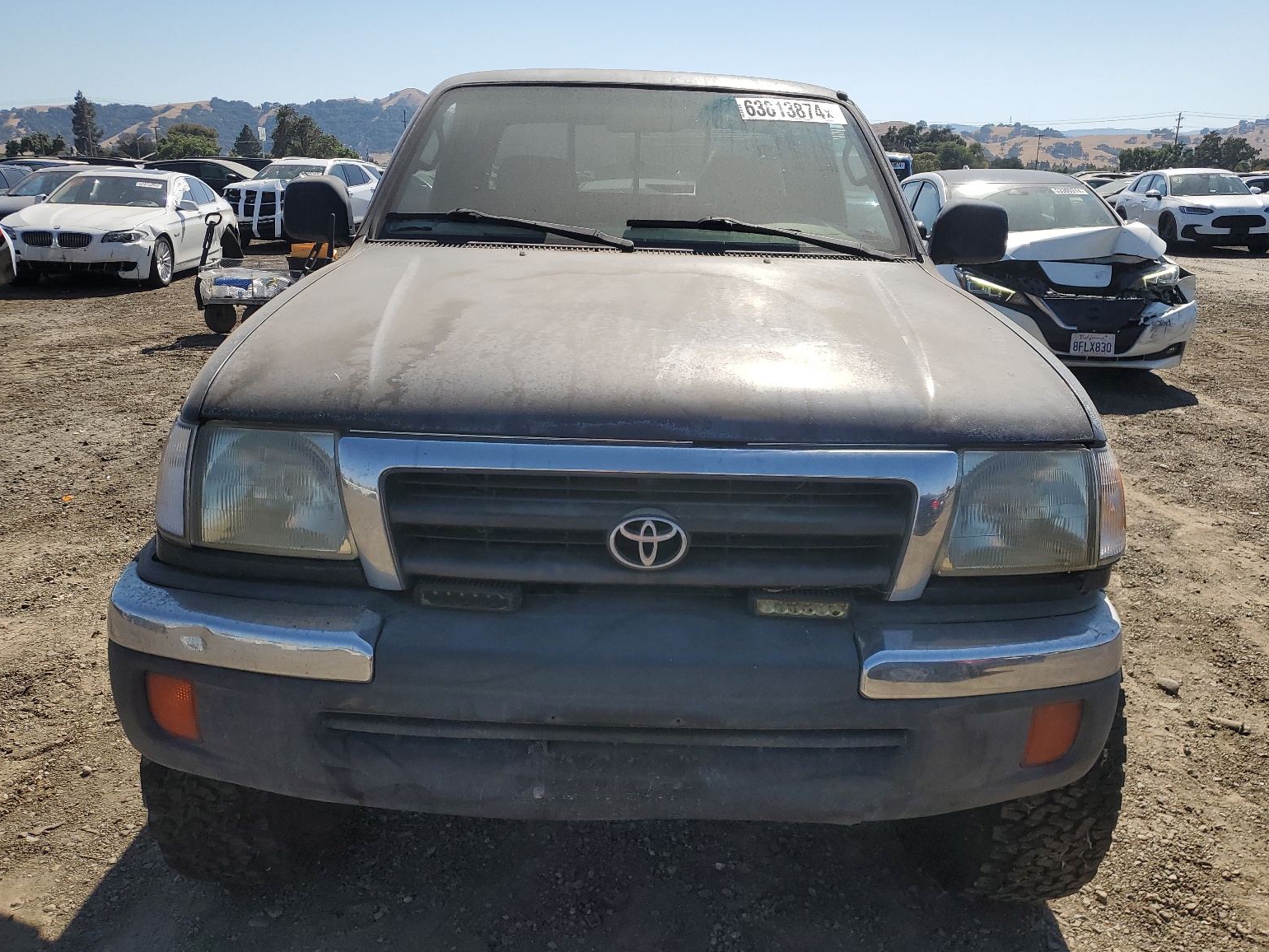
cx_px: 641
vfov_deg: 51.4
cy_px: 469
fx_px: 990
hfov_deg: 65.3
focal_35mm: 27
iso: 50
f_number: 1.5
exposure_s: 1/5000
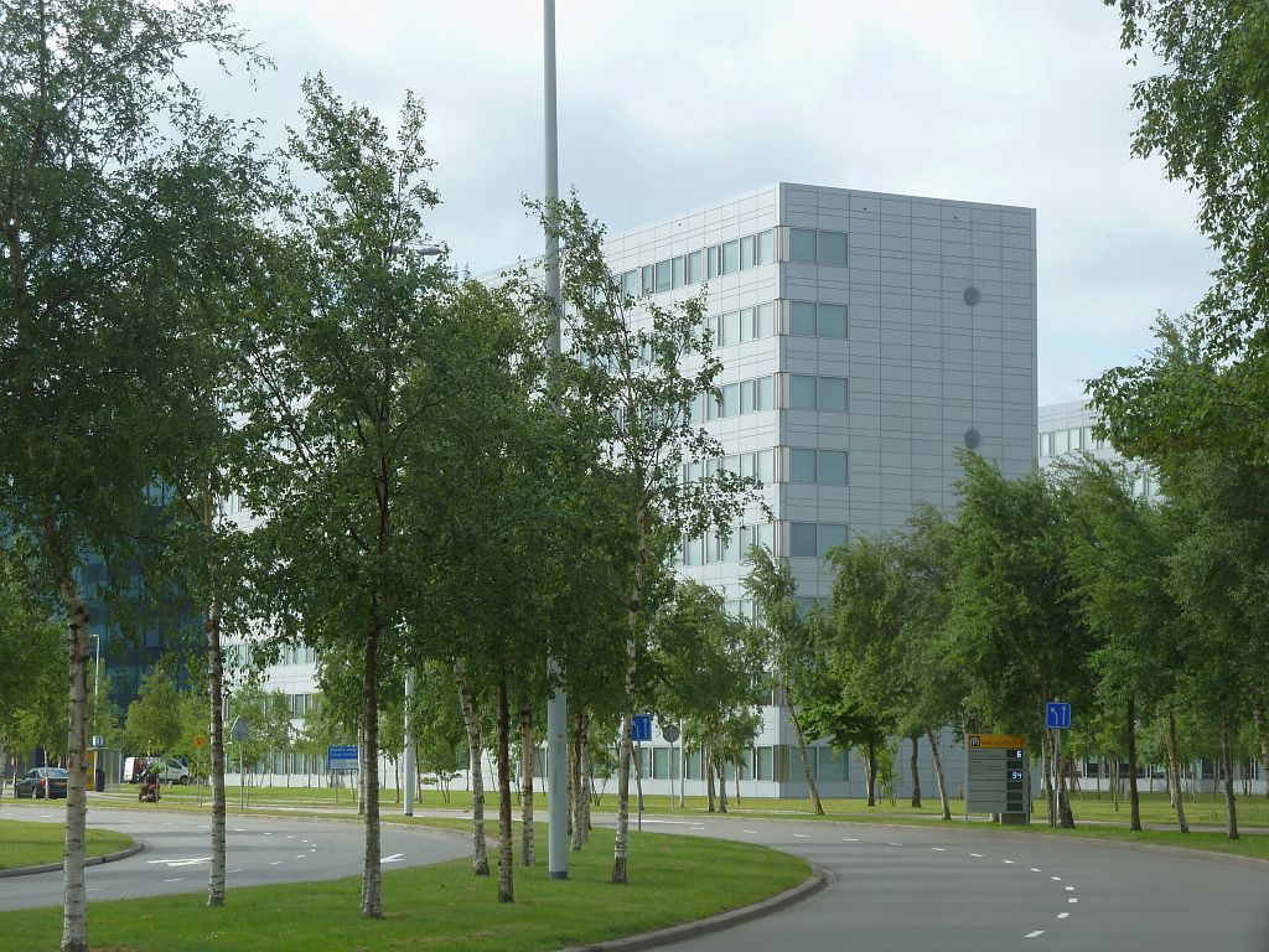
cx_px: 634
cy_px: 476
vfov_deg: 17.8
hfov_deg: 23.6
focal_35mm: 83
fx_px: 3043
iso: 80
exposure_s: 1/320
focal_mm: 13.7
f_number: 4.2
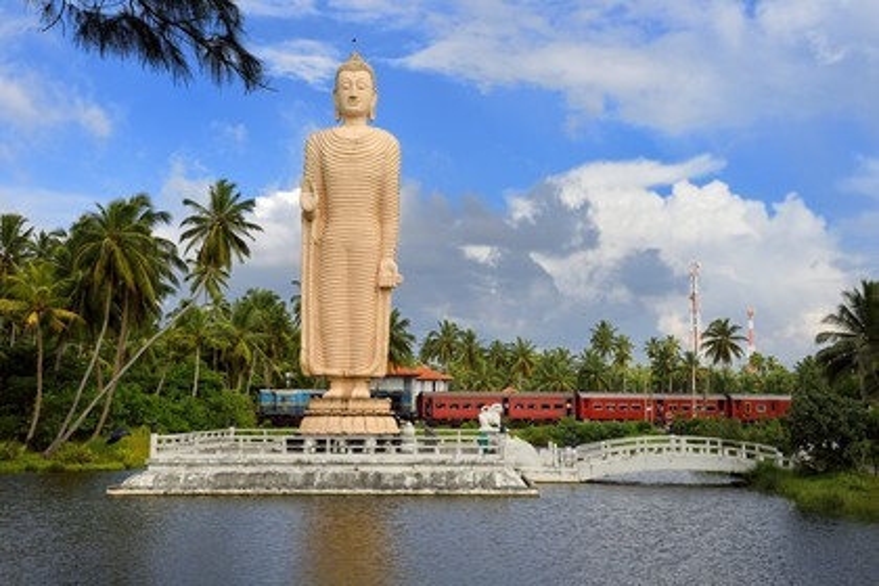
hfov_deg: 41.1
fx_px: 1172
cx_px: 440
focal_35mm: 48
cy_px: 293
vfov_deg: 28.1
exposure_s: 1/640
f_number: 13
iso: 400
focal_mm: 48
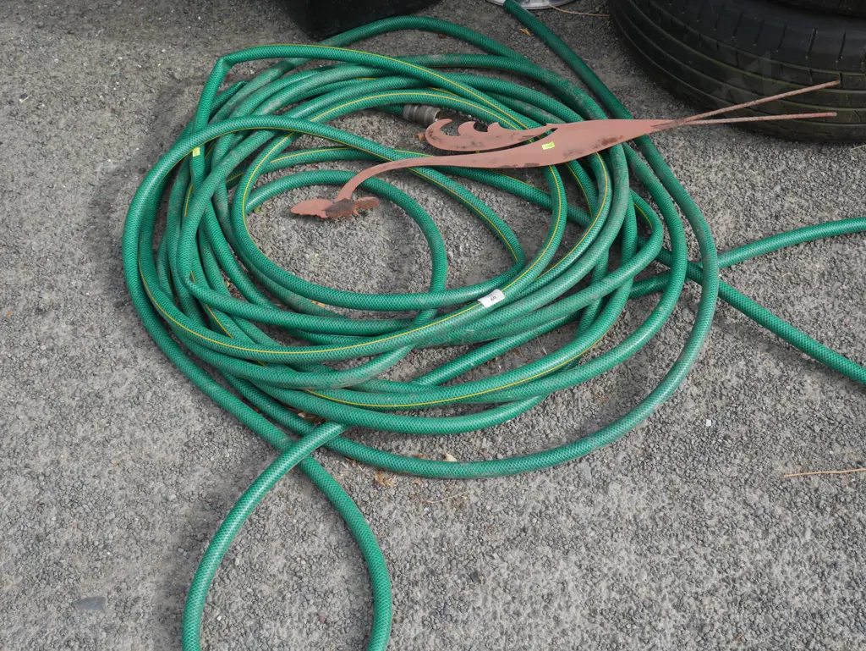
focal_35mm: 42
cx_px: 433
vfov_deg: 34.4
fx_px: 1051
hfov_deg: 44.8
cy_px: 326
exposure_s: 1/250
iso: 200
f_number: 8
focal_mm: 21
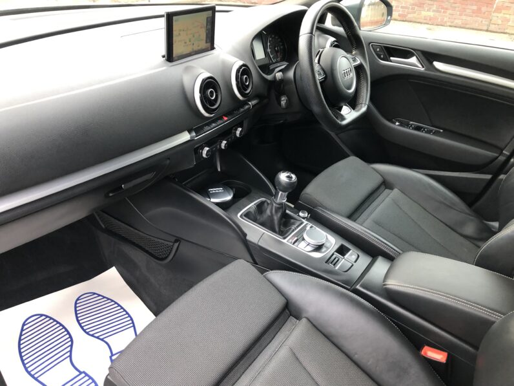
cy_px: 193
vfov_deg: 49.7
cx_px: 257
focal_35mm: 28
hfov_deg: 63.4
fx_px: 416
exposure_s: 1/17
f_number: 1.8
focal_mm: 4
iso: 64
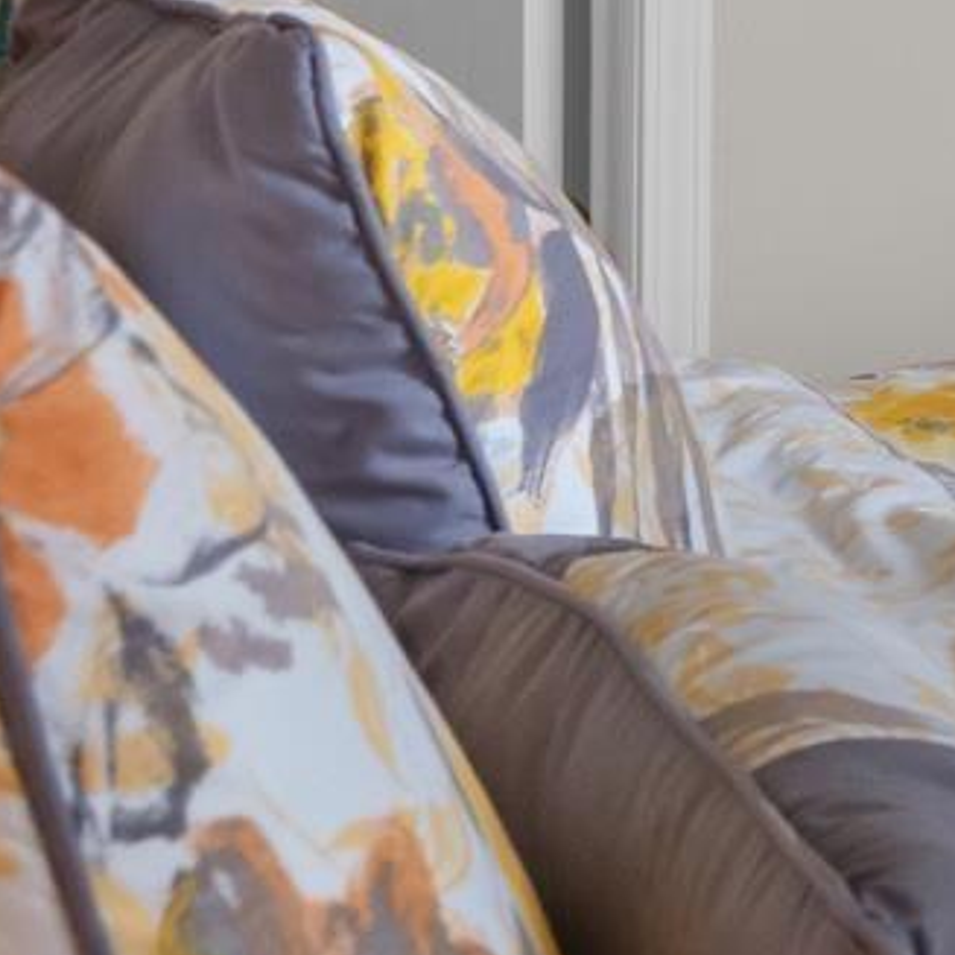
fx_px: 3246
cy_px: -723
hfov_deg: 13.9
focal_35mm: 104
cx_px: 1954
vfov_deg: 14.8
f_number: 8
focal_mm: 16
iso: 800
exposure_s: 1/15
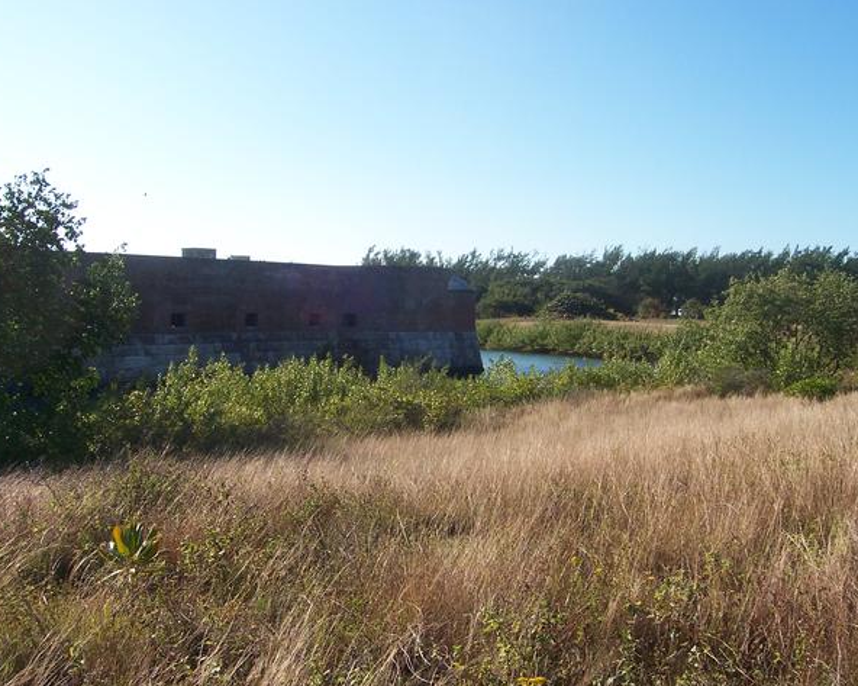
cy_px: 344
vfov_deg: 39.1
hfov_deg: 48.0
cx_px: 420
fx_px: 964
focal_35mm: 38
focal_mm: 6
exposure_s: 1/350
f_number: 4.8
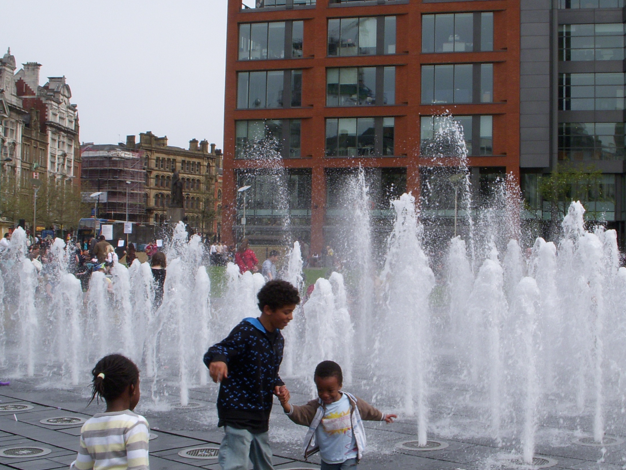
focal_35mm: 57
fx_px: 1031
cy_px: 236
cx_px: 397
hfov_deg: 33.6
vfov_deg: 25.7
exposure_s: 1/250
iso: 100
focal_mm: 6.3
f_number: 6.6
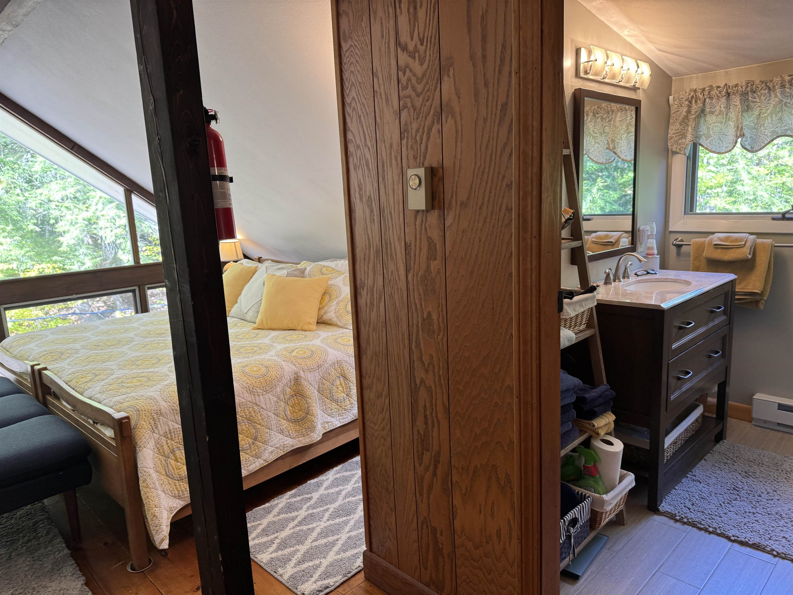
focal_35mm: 24
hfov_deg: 71.6
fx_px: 550
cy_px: 298
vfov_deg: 56.8
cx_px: 396
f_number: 1.78
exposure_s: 1/60
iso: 125
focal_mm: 6.76
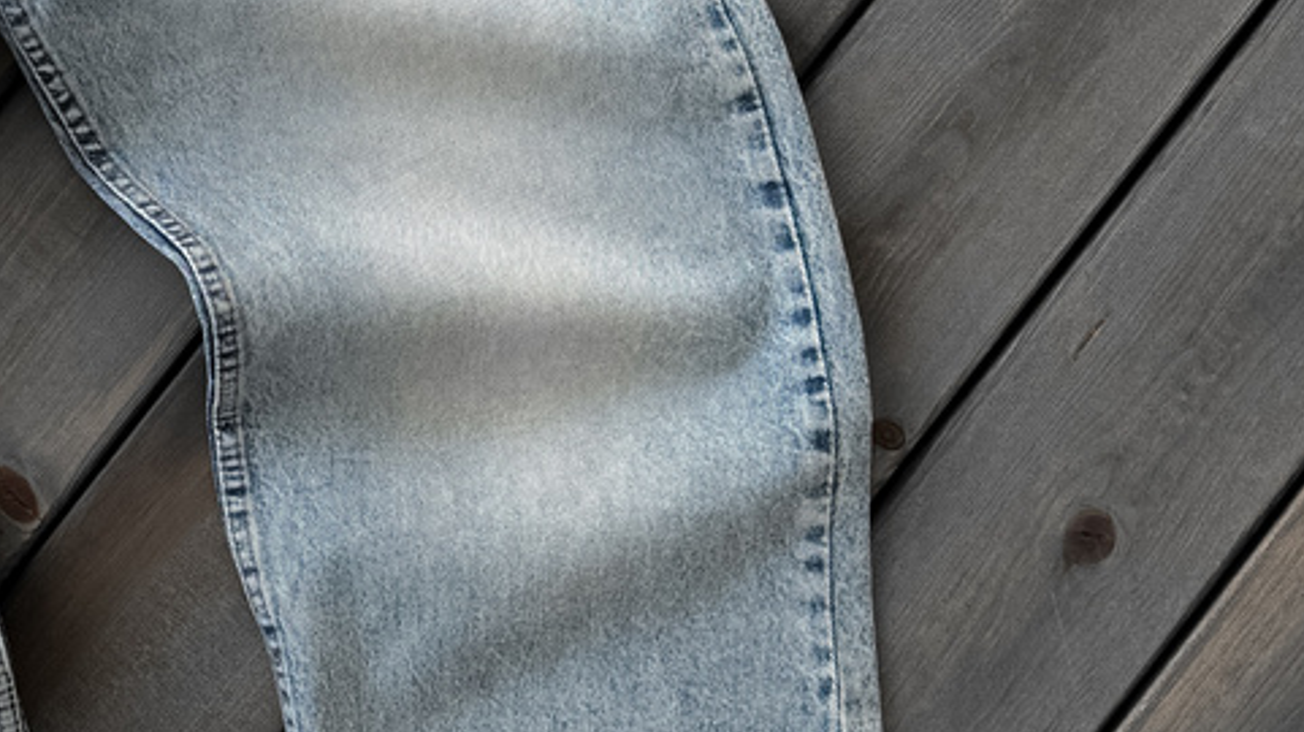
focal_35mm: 87
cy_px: 16
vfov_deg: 13.7
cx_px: -174
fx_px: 3007
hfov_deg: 22.9
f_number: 1.8
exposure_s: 1/120
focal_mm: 6.86
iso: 80
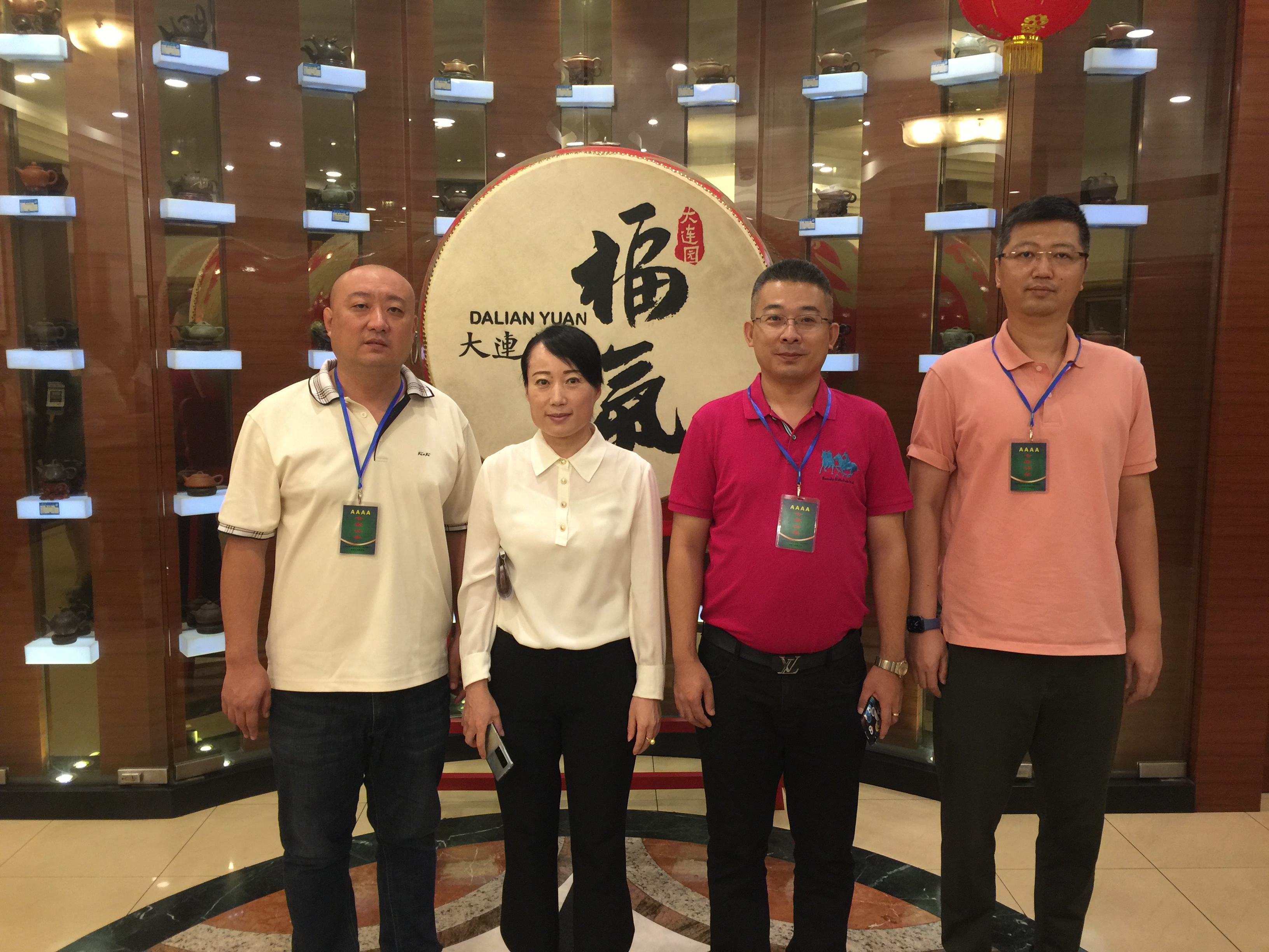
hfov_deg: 61.7
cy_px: 476
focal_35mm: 29
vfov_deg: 48.2
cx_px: 634
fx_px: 1063
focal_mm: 4.15
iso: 64
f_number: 2.2
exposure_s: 1/17
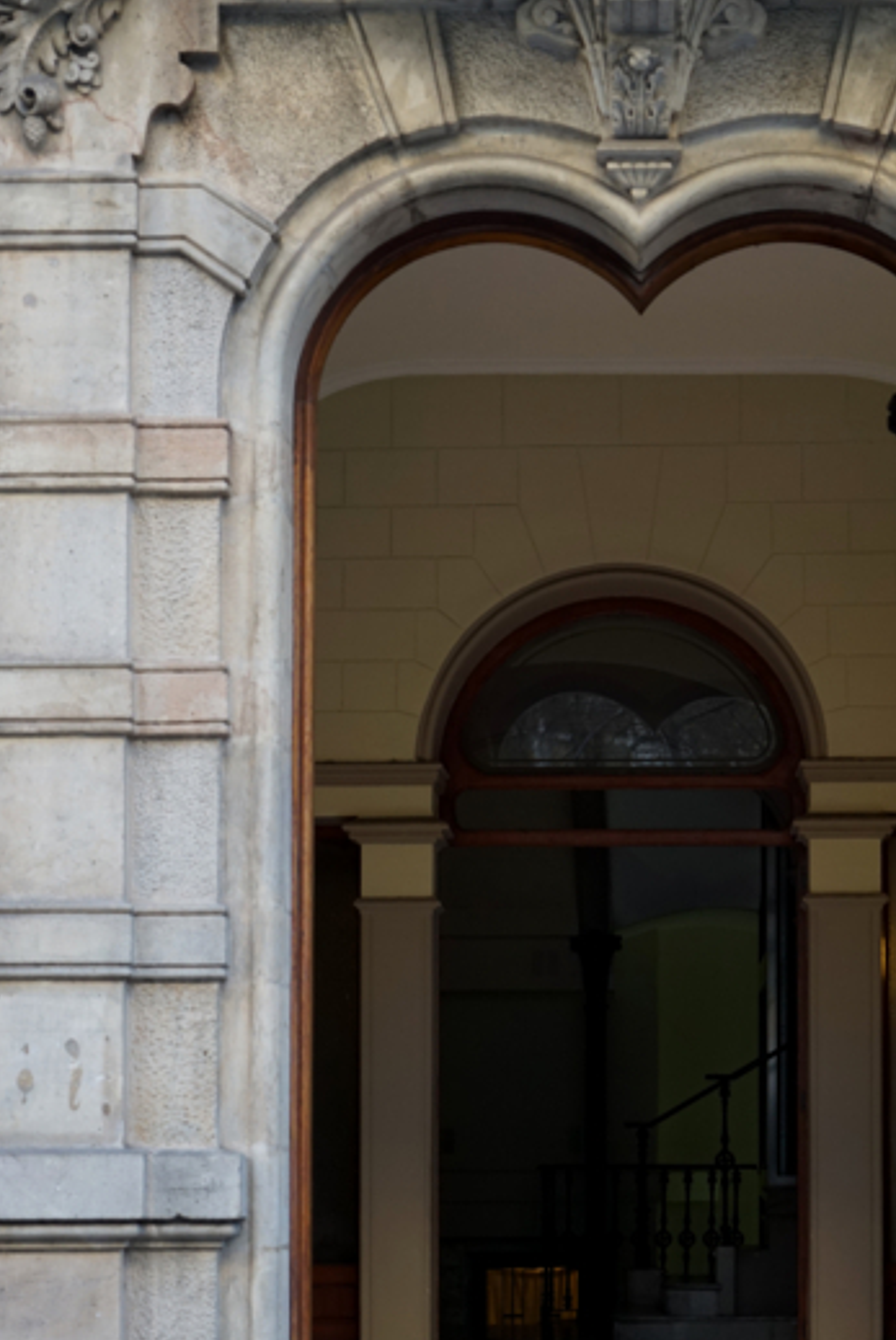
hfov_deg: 17.7
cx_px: 646
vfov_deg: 26.3
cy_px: 723
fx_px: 2869
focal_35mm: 77
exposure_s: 1/160
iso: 640
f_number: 4
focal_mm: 50
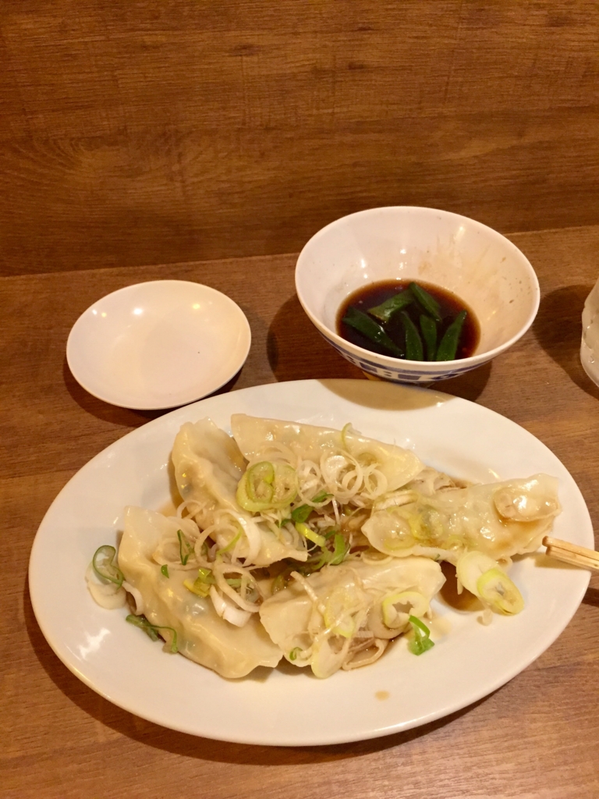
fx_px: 669
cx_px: 300
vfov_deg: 61.7
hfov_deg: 48.2
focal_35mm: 29
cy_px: 400
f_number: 2.2
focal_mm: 4.15
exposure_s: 1/33
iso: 250
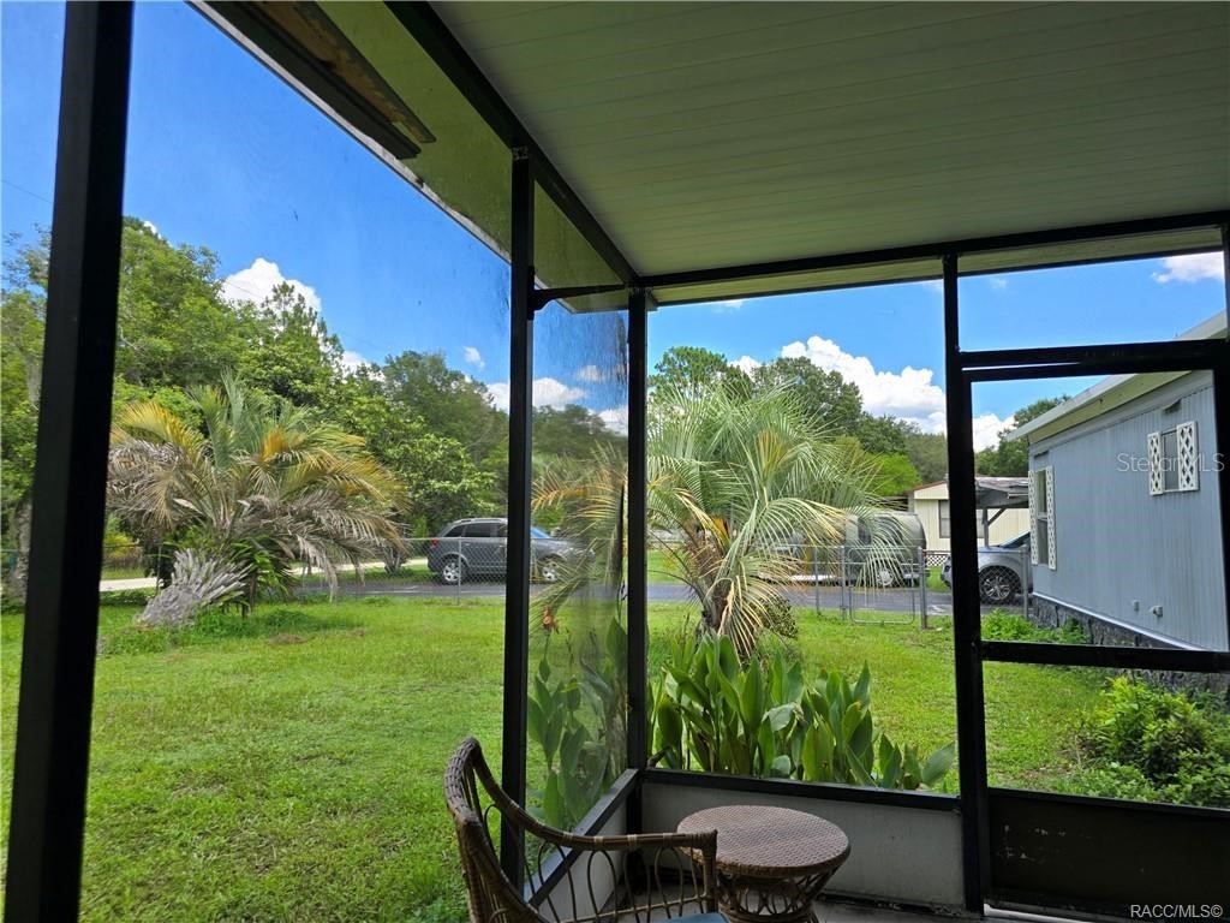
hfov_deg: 73.9
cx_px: 615
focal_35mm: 23
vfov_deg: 58.9
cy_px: 462
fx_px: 817
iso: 12
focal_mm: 6.3
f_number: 1.7
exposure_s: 1/229
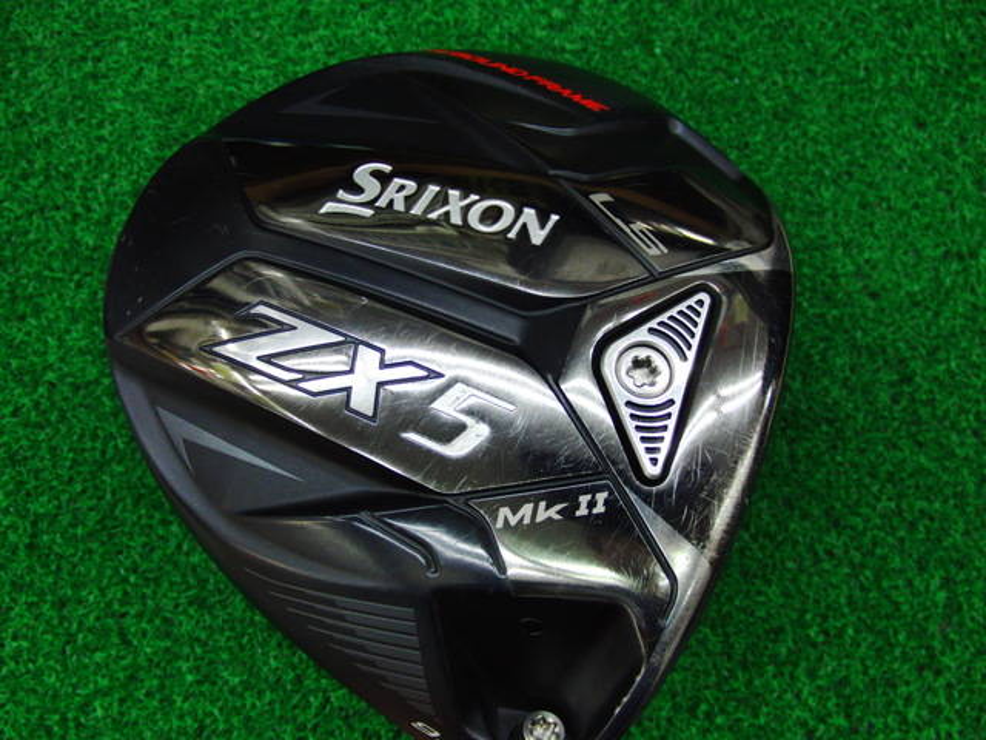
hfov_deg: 50.1
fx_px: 1054
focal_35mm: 37
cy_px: 370
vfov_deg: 38.7
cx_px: 493
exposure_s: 1/60
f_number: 3.6
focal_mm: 6.42
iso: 400
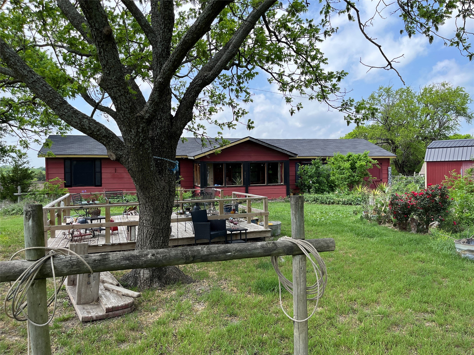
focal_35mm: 26
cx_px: 237
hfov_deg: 67.3
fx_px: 356
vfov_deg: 53.1
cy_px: 178
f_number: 1.6
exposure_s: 1/2024
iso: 50
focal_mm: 5.1
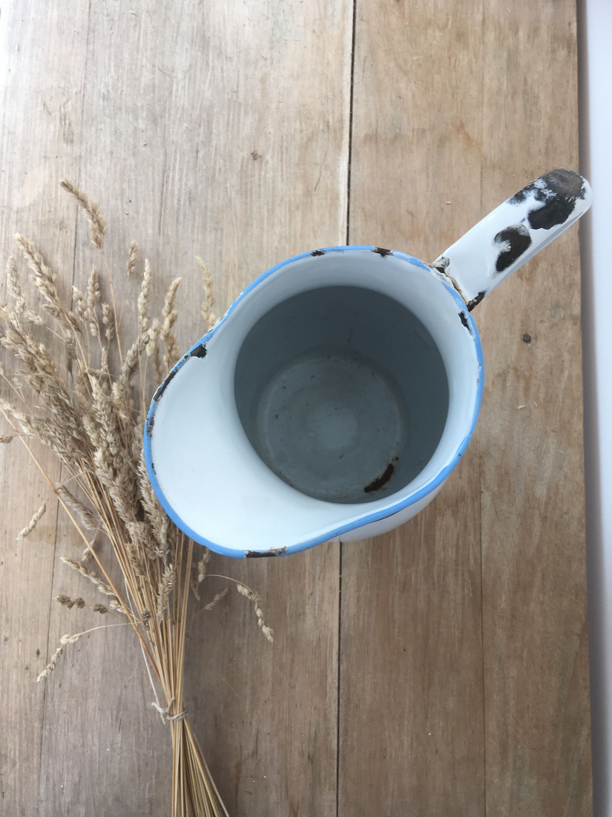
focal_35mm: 29
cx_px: 306
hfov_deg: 48.2
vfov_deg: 61.7
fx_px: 684
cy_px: 408
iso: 25
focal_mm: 4.15
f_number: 2.2
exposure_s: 1/50
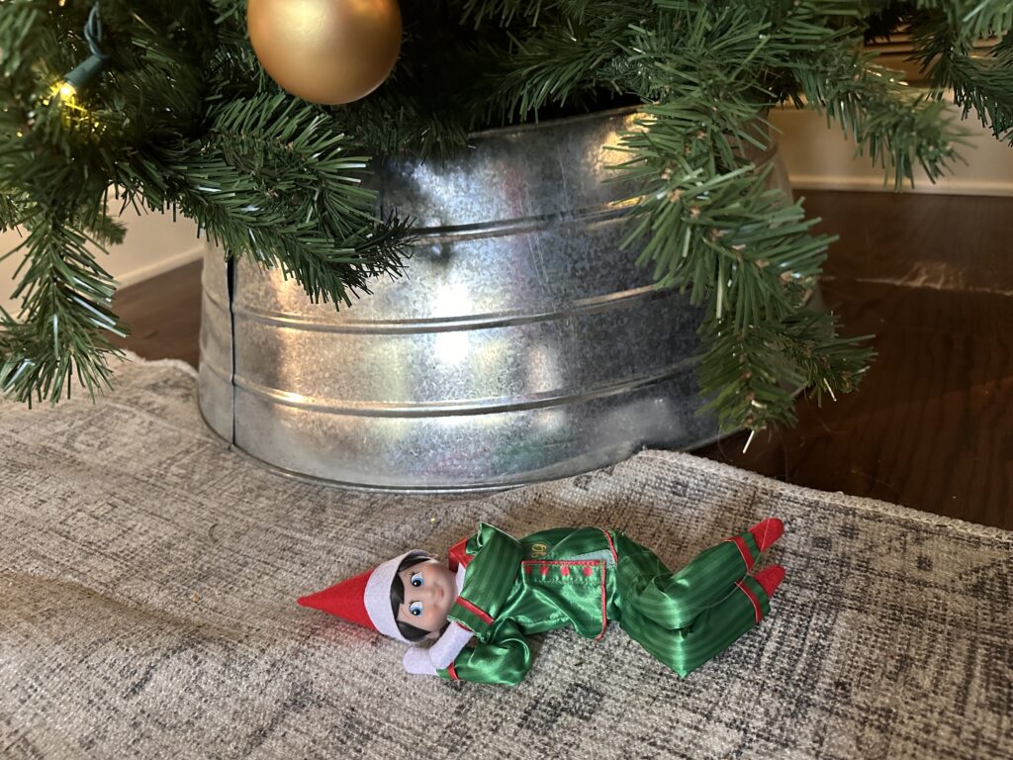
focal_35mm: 24
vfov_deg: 56.8
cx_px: 506
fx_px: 702
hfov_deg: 71.6
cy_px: 380
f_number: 1.78
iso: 800
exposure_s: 1/60
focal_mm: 6.86
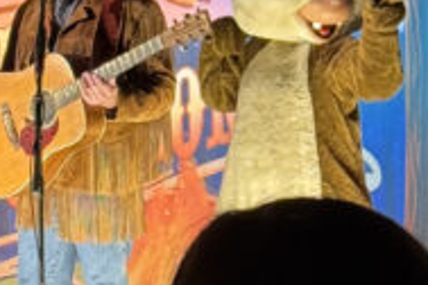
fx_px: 2009
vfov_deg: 8.1
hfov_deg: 12.1
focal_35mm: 169
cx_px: 59
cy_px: 161
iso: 320
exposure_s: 1/40
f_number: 1.78
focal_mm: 6.76
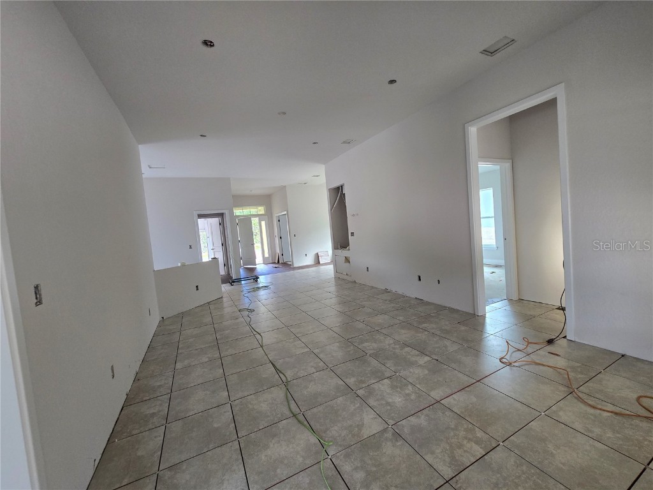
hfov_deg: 106.2
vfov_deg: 89.9
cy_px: 245
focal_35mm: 13
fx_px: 245
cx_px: 326
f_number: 2.2
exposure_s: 1/60
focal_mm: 2.2
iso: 200
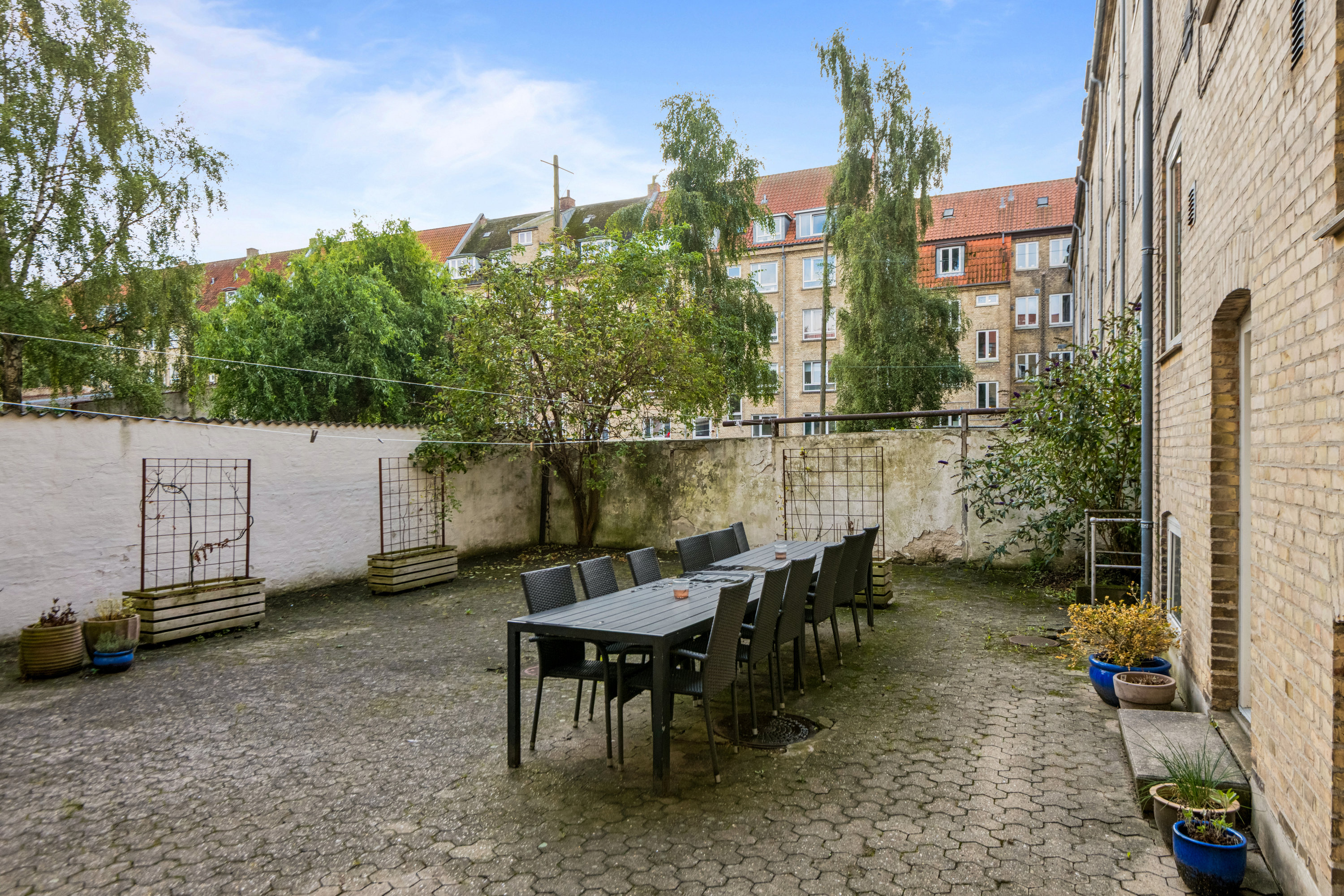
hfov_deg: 78.6
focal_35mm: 22
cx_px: 672
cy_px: 448
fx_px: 821
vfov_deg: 57.2
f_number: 10
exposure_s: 1/200
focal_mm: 22
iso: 800
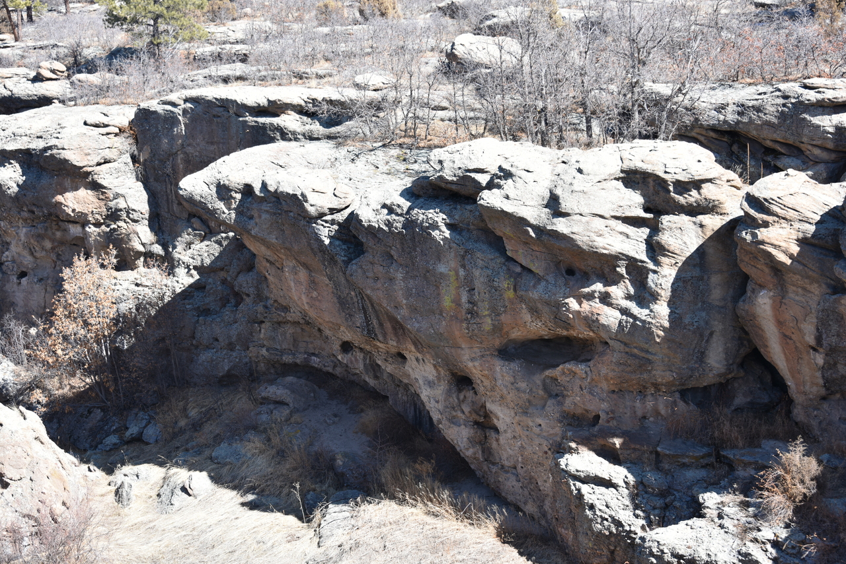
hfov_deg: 28.8
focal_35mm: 70
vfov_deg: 19.5
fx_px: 1645
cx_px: 423
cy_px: 282
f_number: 6.3
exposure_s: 1/160
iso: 100
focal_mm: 70
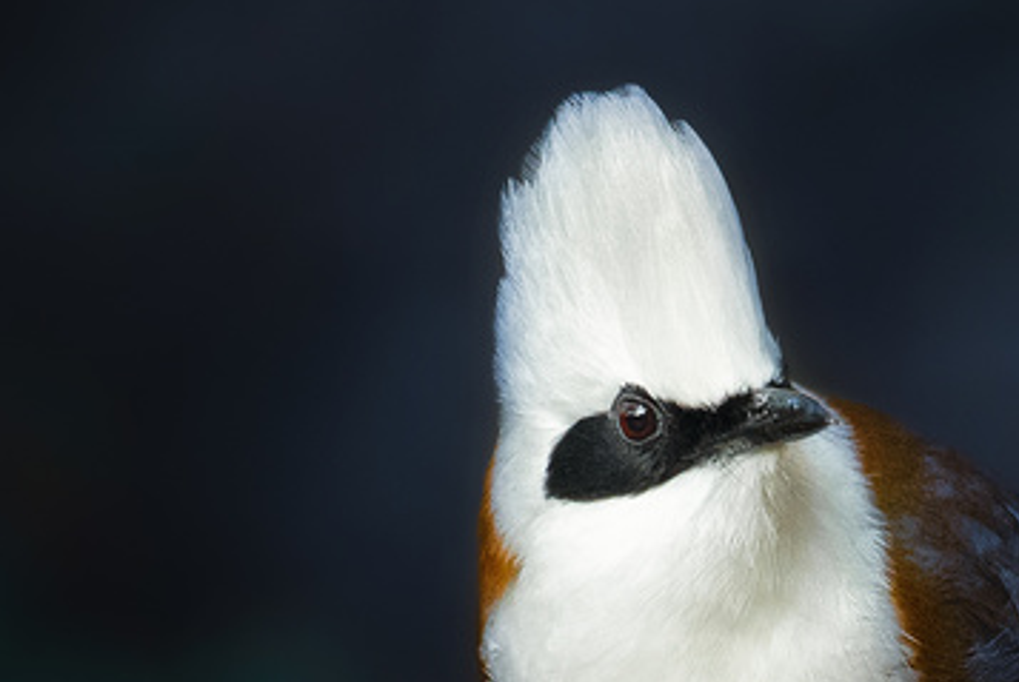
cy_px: 531
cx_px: 1290
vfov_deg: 1.0
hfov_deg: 1.5
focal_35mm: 1399
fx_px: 39648
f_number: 6.3
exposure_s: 1/200
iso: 2000
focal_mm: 500
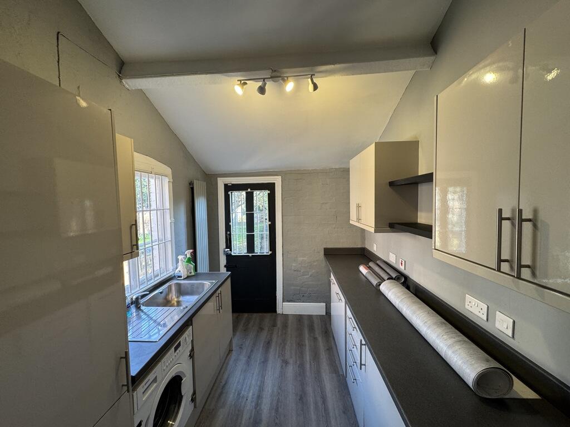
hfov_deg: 102.1
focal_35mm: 14
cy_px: 214
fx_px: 231
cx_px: 285
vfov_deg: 85.7
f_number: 2.2
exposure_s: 1/100
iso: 160
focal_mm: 2.22
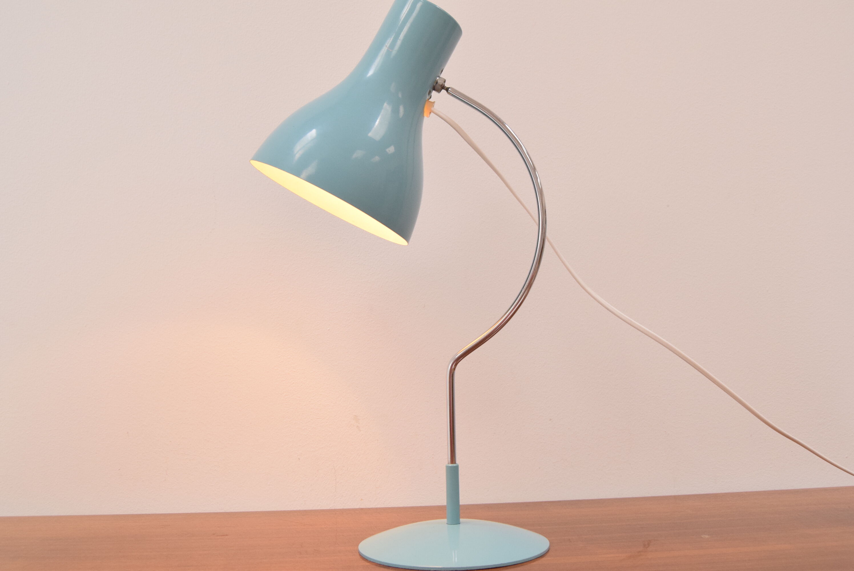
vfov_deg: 36.9
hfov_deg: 53.1
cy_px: 286
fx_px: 855
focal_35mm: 36
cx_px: 427
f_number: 7.1
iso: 1600
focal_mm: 24
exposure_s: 1/200
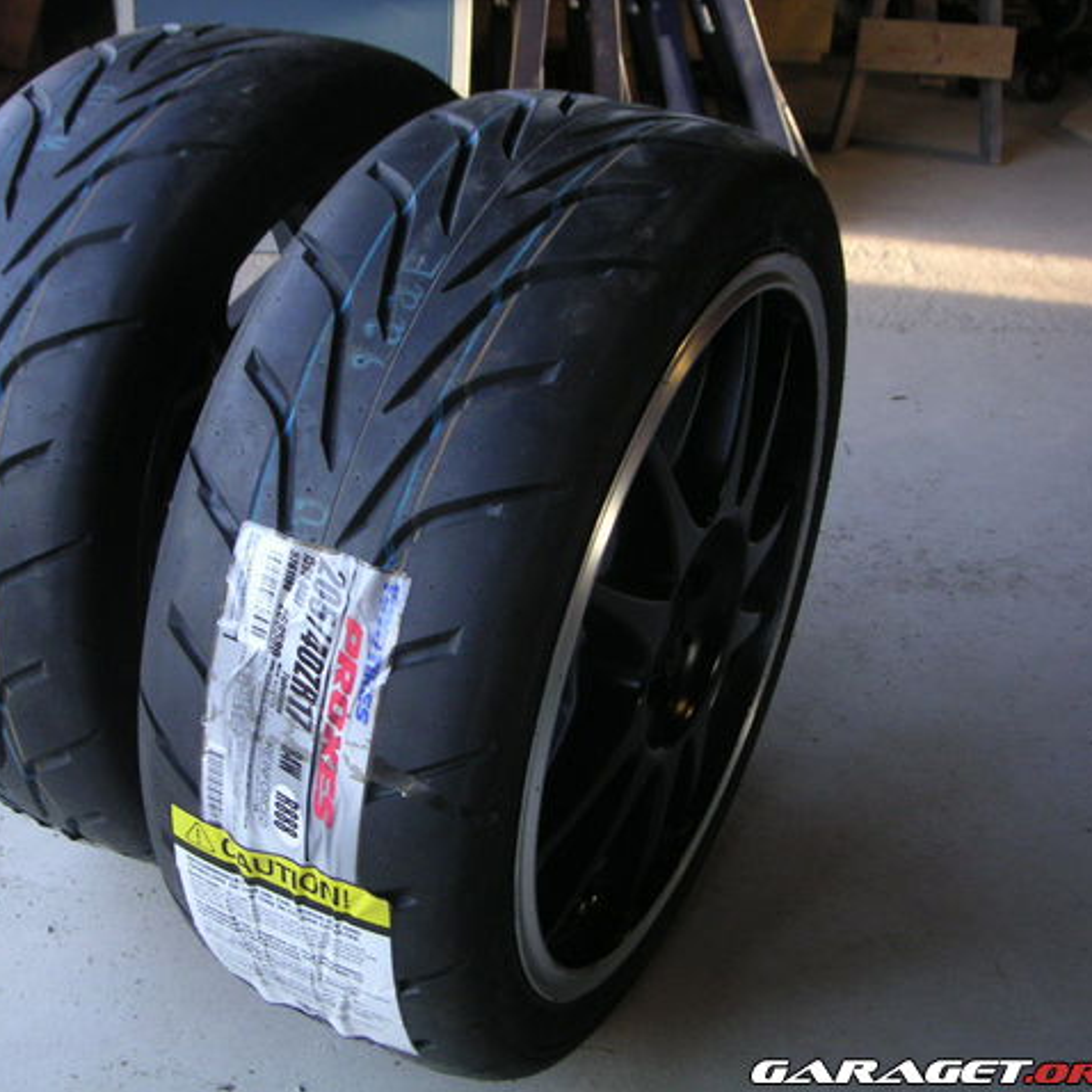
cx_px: 411
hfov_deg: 37.3
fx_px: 1606
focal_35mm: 45
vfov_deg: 37.6
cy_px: 546
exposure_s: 1/45
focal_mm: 6
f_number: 2.8
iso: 100
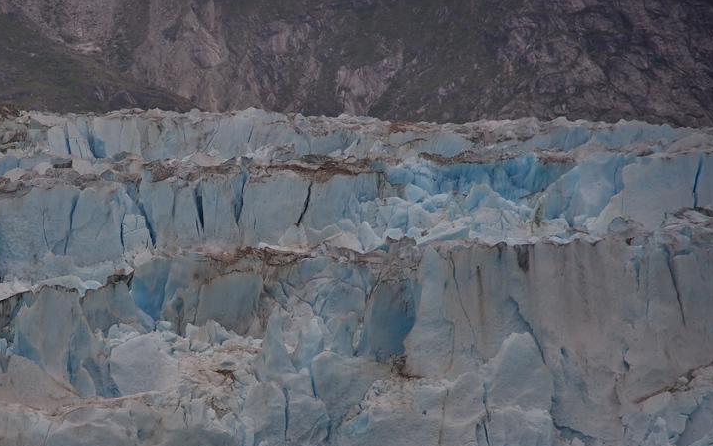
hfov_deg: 9.6
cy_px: 328
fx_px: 4256
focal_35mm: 219
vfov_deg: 6.0
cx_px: 167
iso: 125
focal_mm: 120
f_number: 4
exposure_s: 1/250
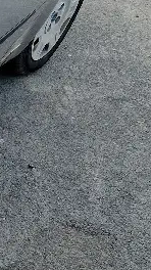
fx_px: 678
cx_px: -333
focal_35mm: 95
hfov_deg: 9.4
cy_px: 61
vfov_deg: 22.2
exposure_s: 1/217
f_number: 1.8
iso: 50
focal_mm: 5.54
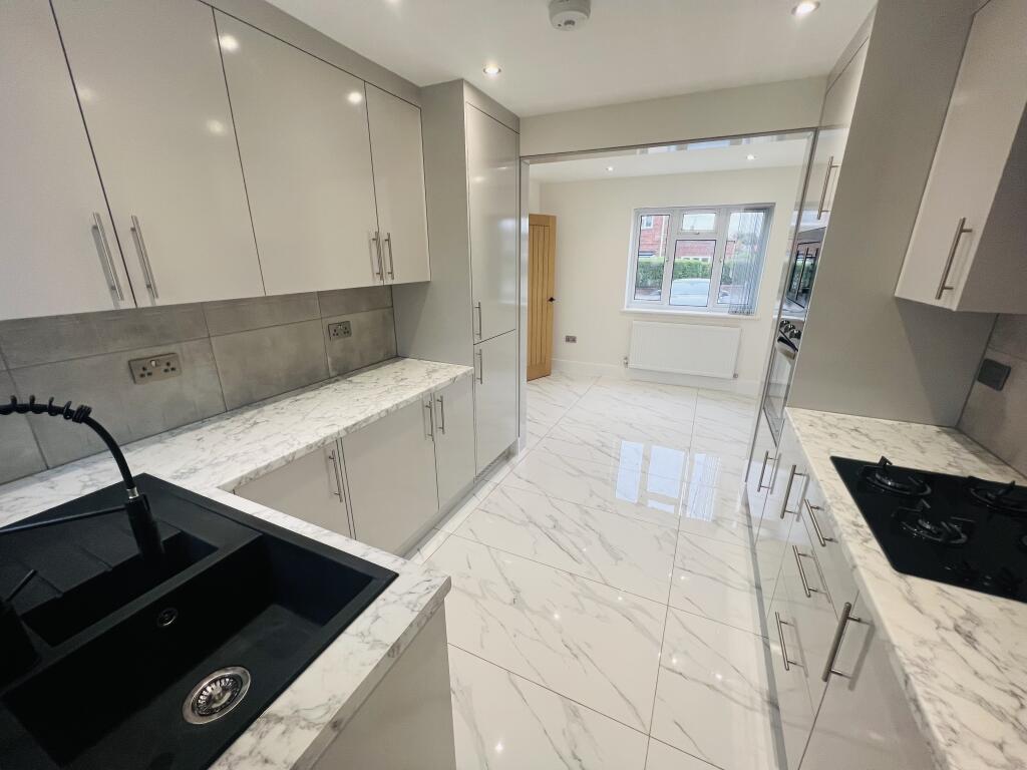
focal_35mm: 13
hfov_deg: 106.2
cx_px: 514
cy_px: 385
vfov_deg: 89.9
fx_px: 386
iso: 100
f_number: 1.8
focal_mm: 1.57
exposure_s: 1/100
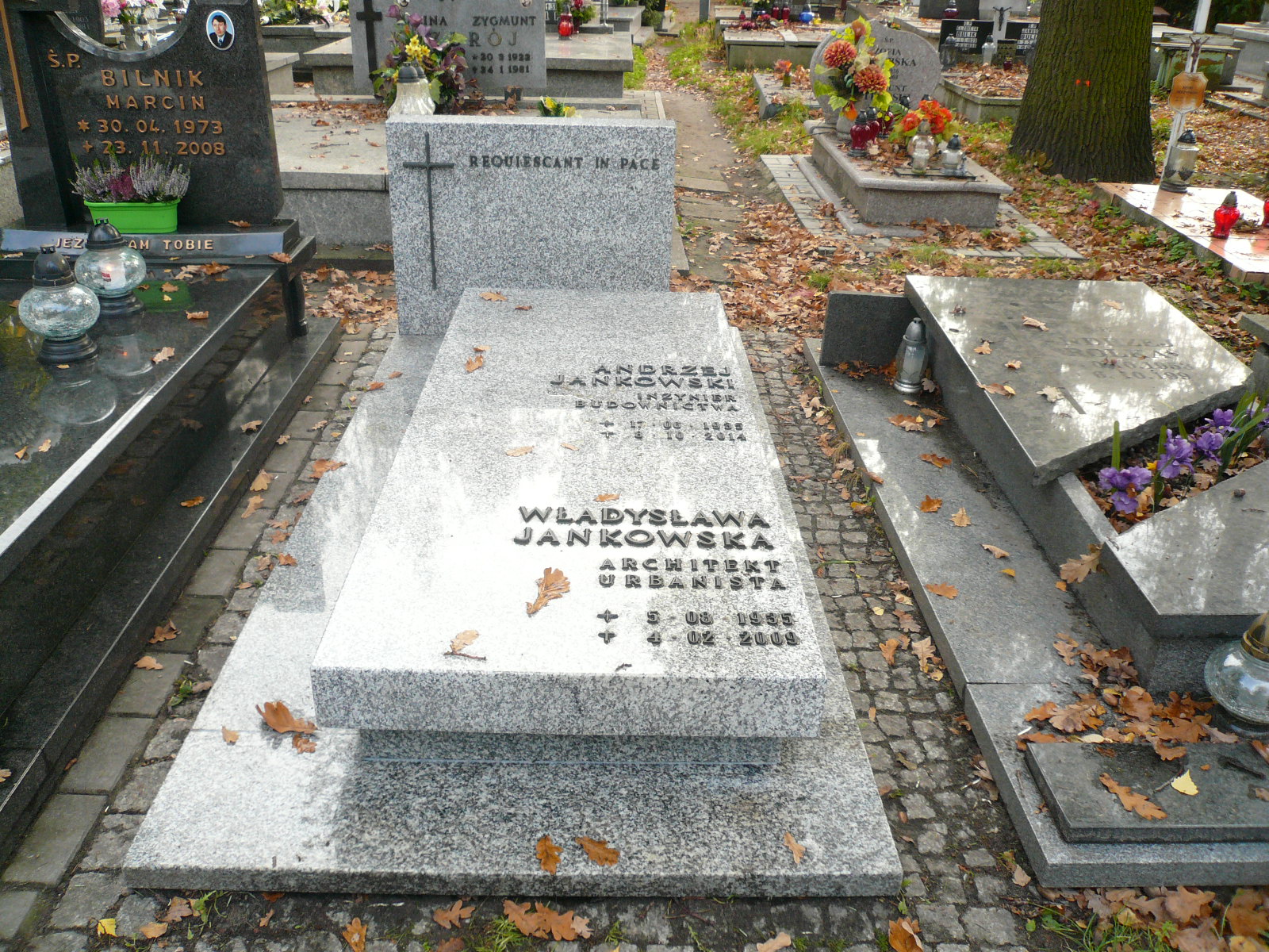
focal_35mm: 28
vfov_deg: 49.7
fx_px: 1026
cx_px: 634
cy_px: 476
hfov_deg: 63.4
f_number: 2.8
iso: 100
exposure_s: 1/80
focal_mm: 4.6
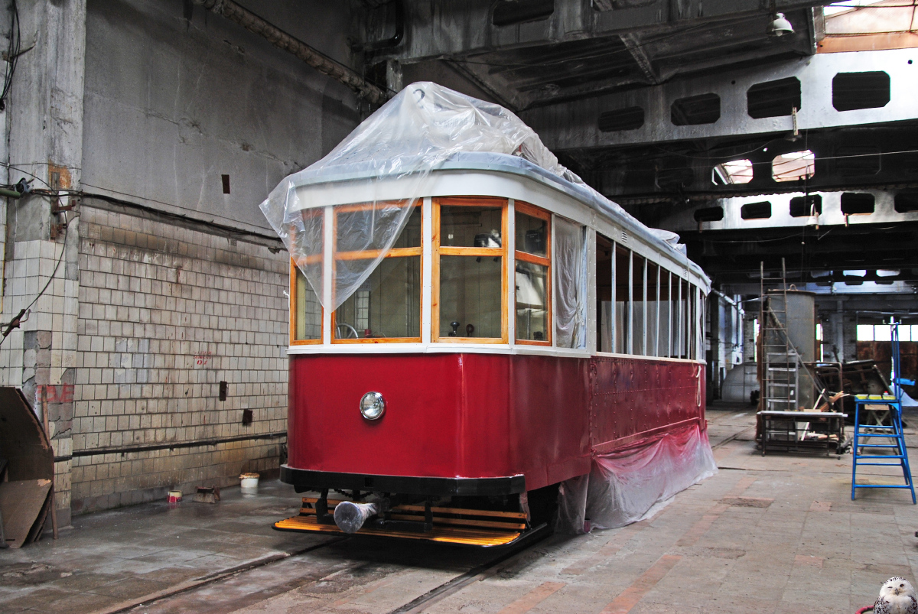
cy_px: 307
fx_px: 842
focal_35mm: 33
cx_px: 459
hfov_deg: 57.2
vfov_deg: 40.1
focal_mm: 22
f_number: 3.8
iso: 200
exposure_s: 1/25
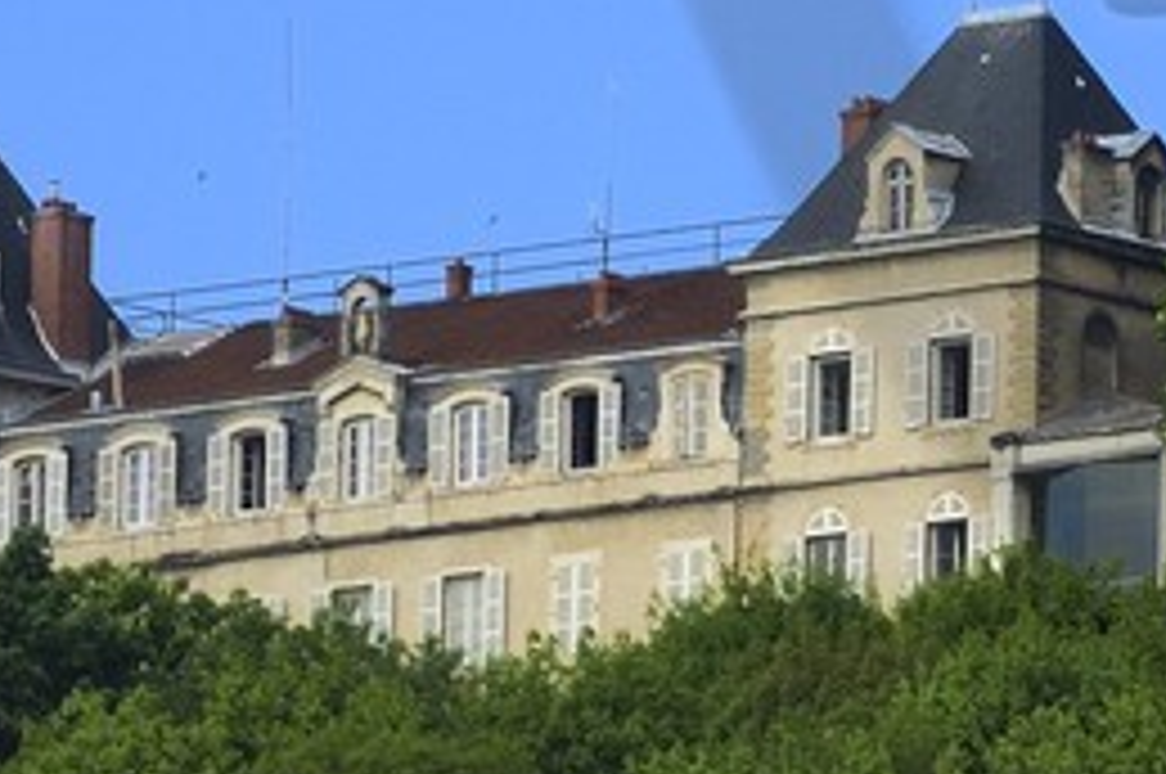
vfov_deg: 1.3
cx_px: 2377
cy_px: -720
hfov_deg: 1.9
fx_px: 35033
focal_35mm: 1083
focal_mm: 175
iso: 200
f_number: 11
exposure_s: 1/250
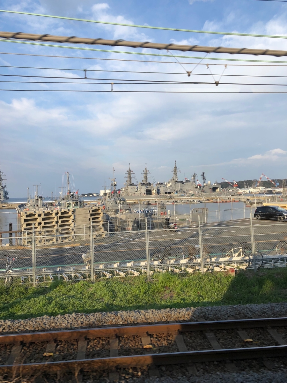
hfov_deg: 49.7
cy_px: 192
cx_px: 144
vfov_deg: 63.4
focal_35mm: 28
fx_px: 310
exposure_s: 1/522
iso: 20
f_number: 1.8
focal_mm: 3.99
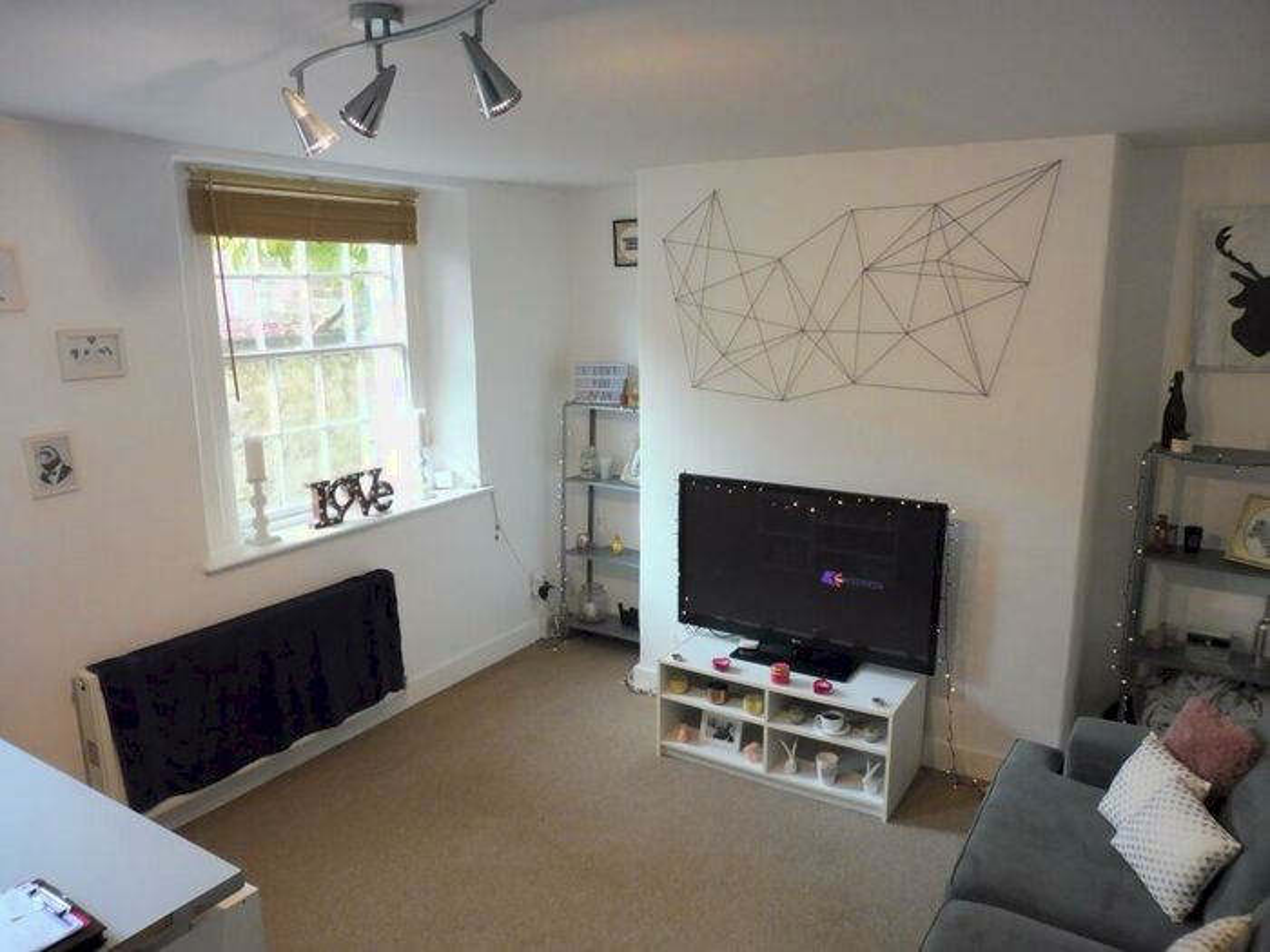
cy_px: 476
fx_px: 881
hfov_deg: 71.6
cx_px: 635
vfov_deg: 56.8
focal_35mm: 24
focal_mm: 4.3
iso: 400
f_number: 3.3
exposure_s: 1/40
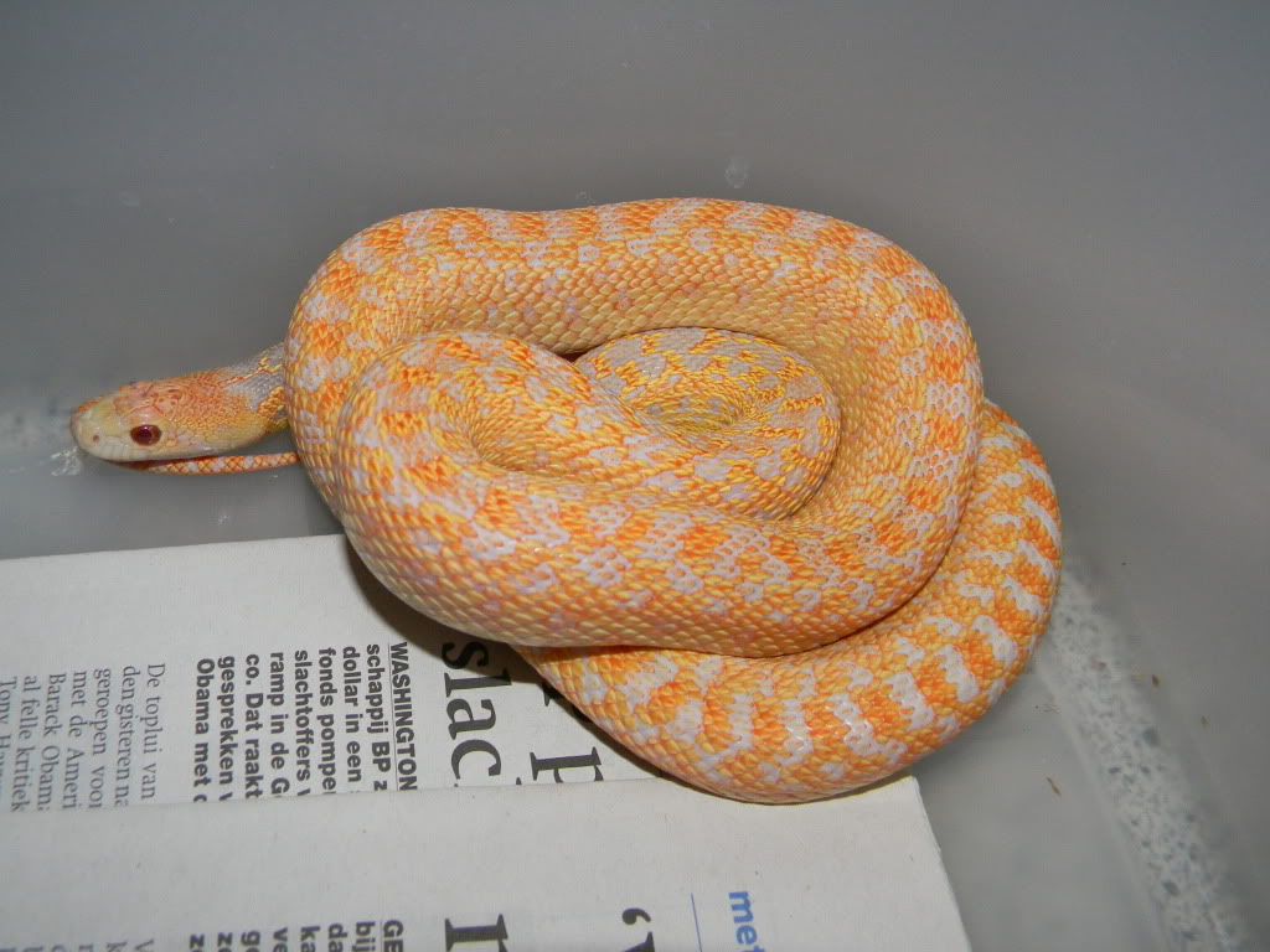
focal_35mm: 36
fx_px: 1321
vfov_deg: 39.7
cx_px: 635
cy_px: 476
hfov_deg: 51.4
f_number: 7.4
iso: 200
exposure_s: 1/30
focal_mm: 6.4
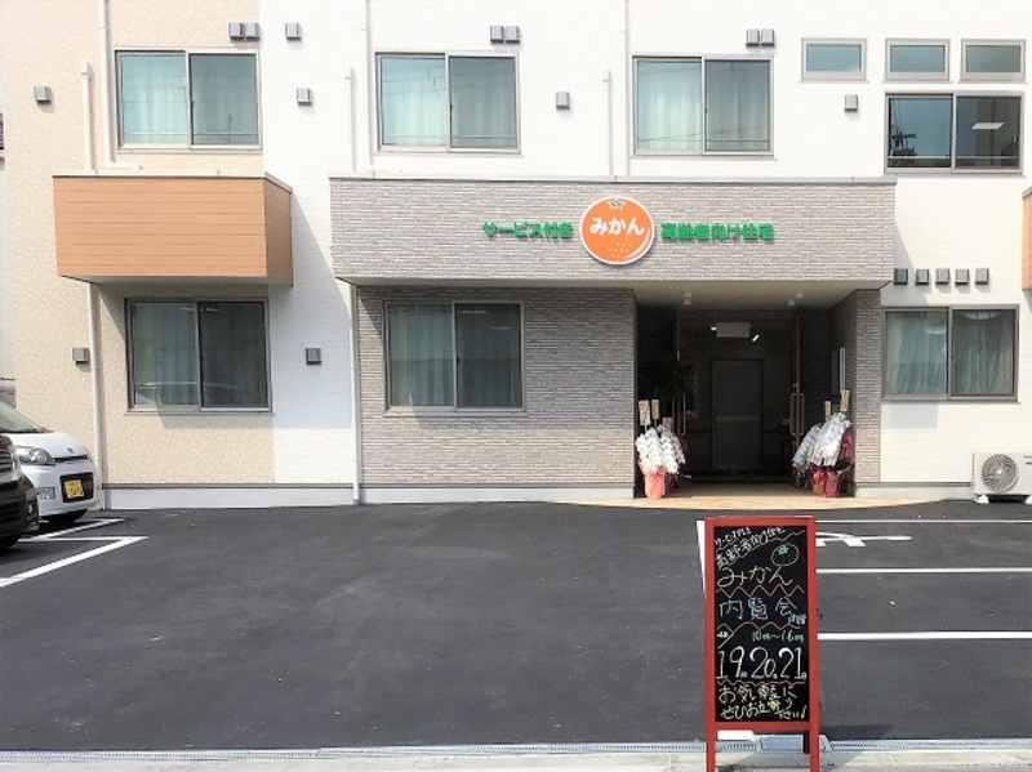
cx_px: 516
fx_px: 924
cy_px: 386
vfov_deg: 45.4
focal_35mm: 31
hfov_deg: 58.4
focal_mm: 3.3
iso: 25
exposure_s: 1/1508
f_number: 2.4
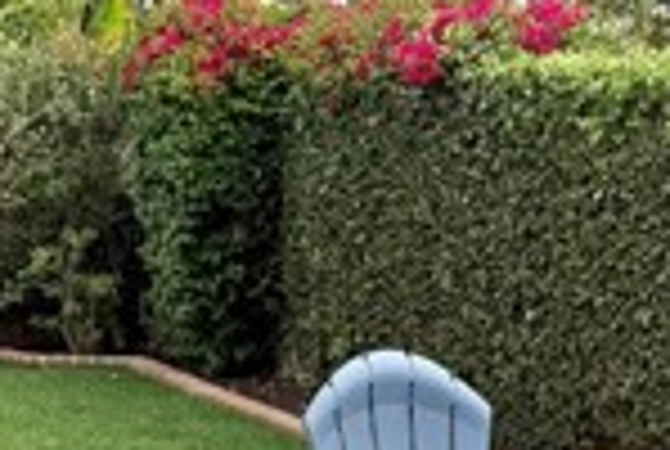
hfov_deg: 19.0
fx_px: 1995
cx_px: 445
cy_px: 576
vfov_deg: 12.5
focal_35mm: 107
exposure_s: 1/2525
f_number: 1.78
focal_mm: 6.76
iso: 80
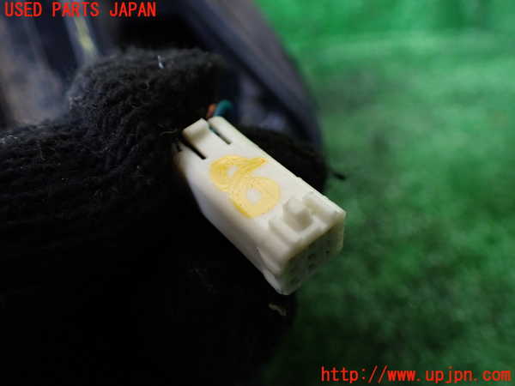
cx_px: 258
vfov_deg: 46.8
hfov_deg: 60.0
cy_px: 193
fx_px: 446
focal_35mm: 30
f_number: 2.3
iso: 320
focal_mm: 5.4
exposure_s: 1/125
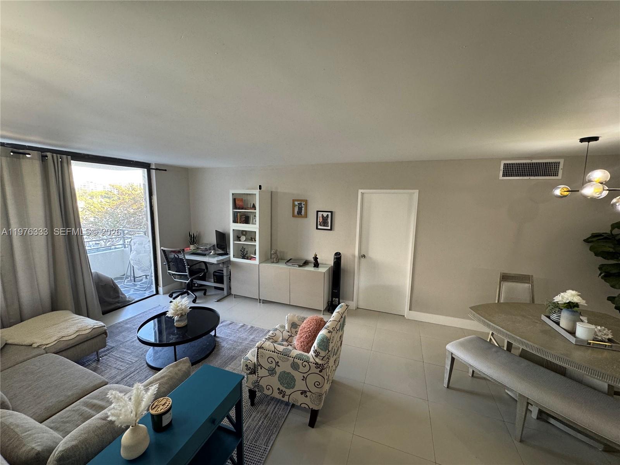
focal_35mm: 14
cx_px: 310
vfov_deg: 85.7
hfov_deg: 102.1
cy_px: 232
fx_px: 251
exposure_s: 1/60
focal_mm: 2.22
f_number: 2.2
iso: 160
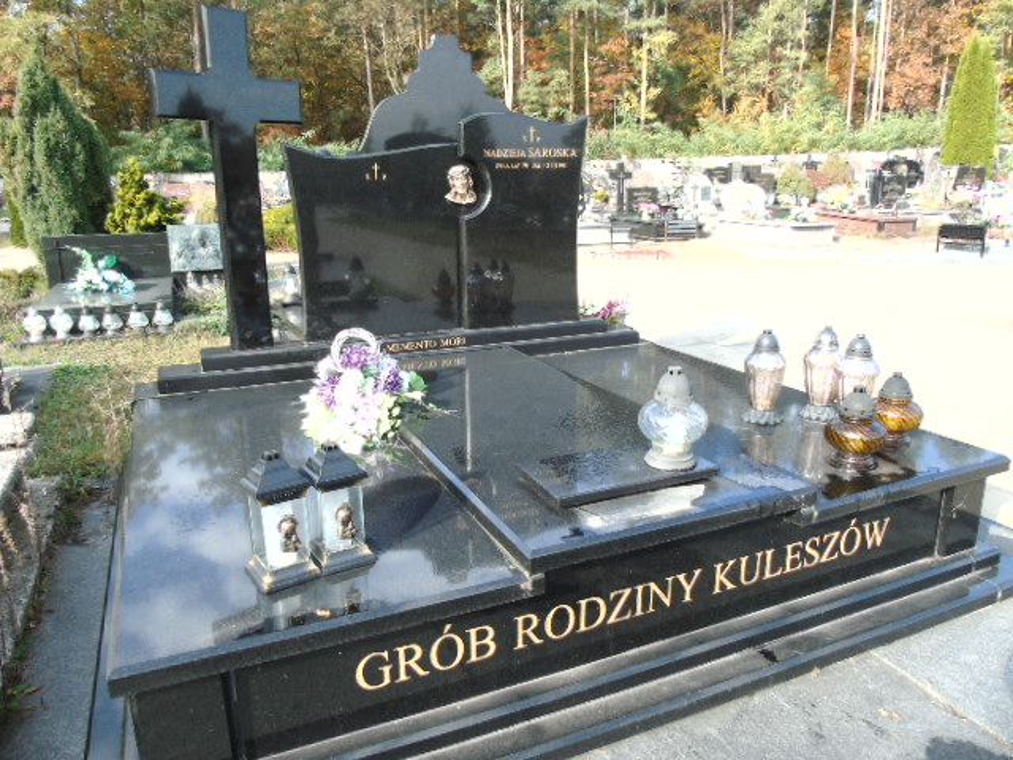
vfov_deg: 54.9
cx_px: 506
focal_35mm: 25
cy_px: 380
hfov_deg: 69.4
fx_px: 732
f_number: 3.4
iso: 80
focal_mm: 4.4
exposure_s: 1/200
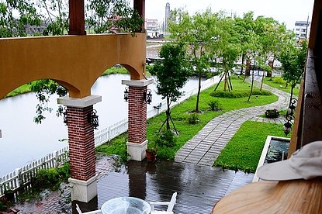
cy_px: 144
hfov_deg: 49.6
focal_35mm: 39
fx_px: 349
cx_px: 169
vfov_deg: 33.8
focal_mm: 18
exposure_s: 1/40
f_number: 3.2
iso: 200
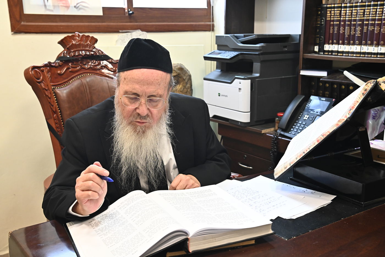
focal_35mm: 44
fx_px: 470
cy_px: 128
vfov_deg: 30.5
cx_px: 192
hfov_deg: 44.5
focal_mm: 44
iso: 2500
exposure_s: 1/160
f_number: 6.3
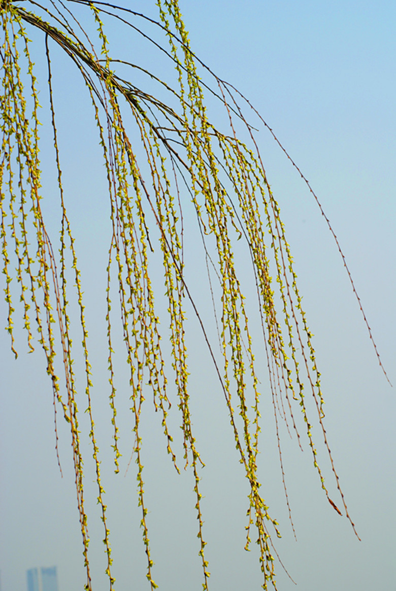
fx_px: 1234
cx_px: 198
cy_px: 296
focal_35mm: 75
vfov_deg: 27.0
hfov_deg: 18.2
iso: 100
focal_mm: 50
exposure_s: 1/640
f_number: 6.3
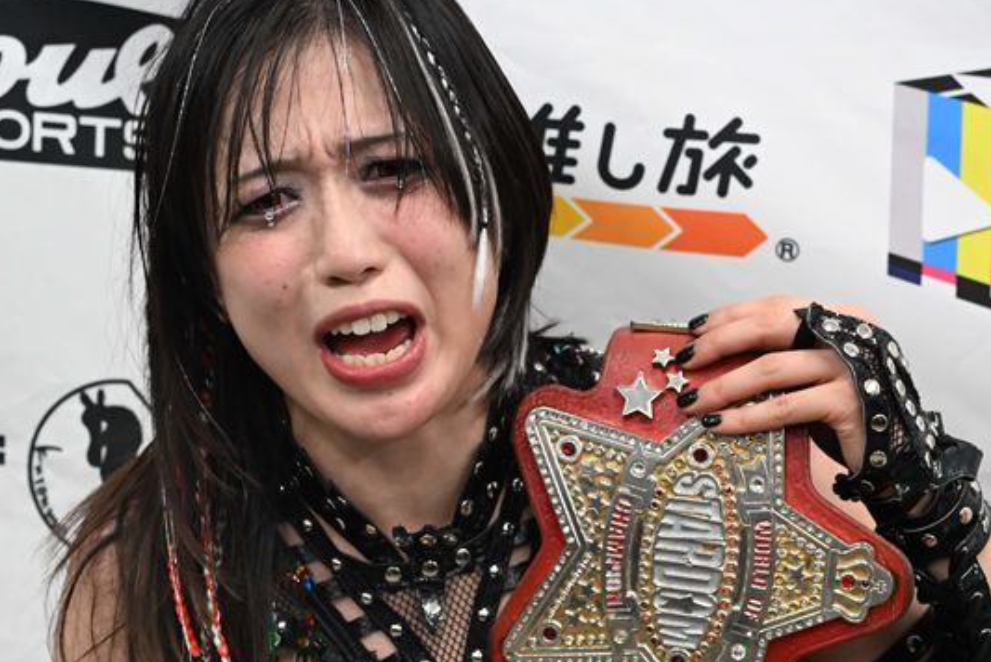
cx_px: 604
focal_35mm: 117
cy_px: 584
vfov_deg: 11.7
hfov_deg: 17.5
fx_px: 3222
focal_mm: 52
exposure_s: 1/500
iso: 3200
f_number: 4
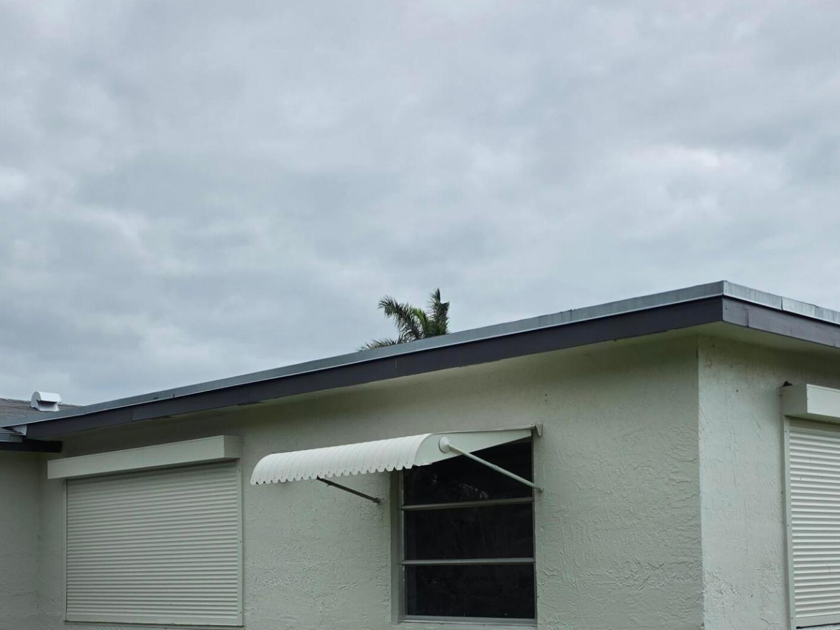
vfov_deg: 29.0
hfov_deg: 38.9
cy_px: 511
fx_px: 1189
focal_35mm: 49
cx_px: 455
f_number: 1.7
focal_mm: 6.3
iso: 80
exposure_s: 1/4889
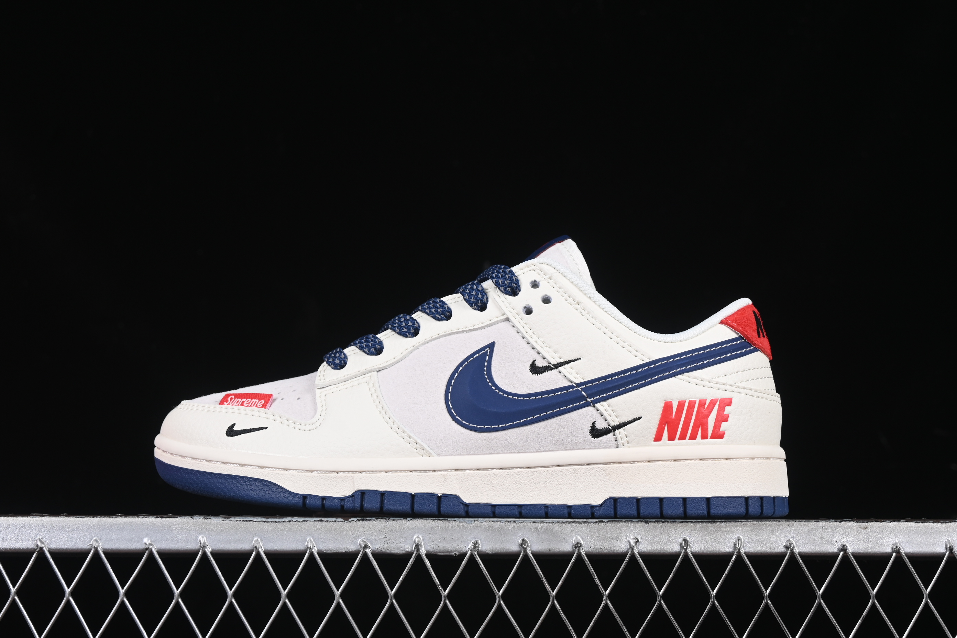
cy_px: 319
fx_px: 1994
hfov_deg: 27.0
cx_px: 478
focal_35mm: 75
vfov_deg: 18.2
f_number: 8
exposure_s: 1/80
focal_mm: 50
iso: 160
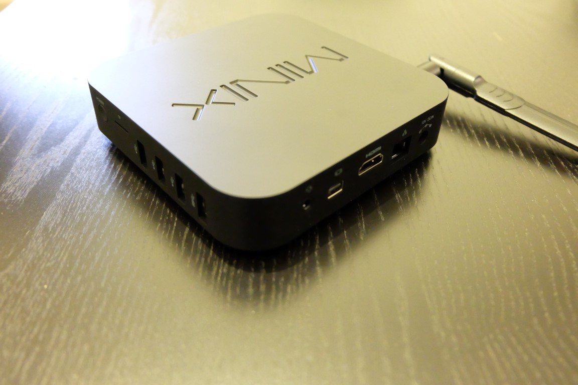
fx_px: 466
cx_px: 289
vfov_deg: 45.0
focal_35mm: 29
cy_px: 192
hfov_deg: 63.7
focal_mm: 19.2
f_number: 3.8
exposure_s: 1/13
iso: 12800
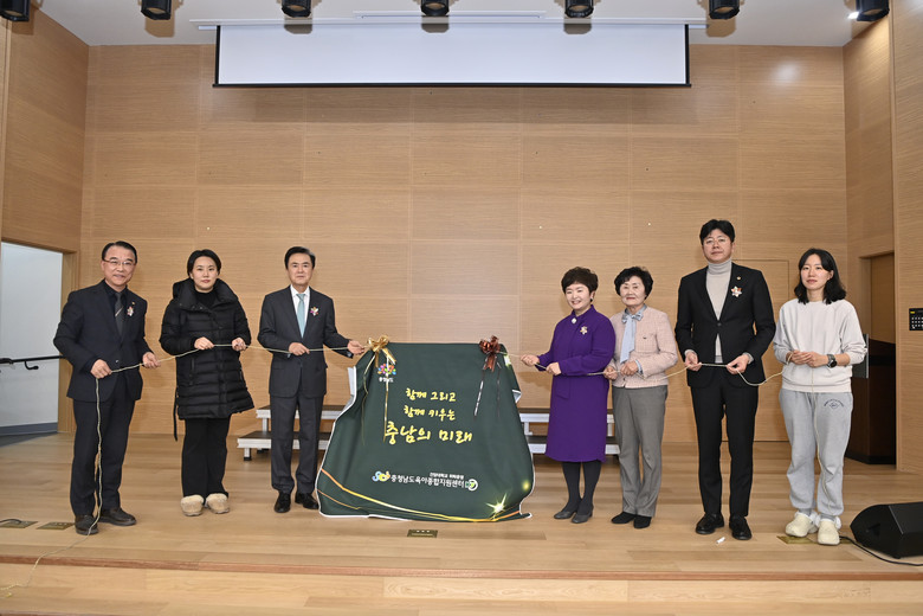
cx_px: 462
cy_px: 308
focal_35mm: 28
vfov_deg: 46.4
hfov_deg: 65.5
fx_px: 718
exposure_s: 1/250
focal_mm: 28
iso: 2000
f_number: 4
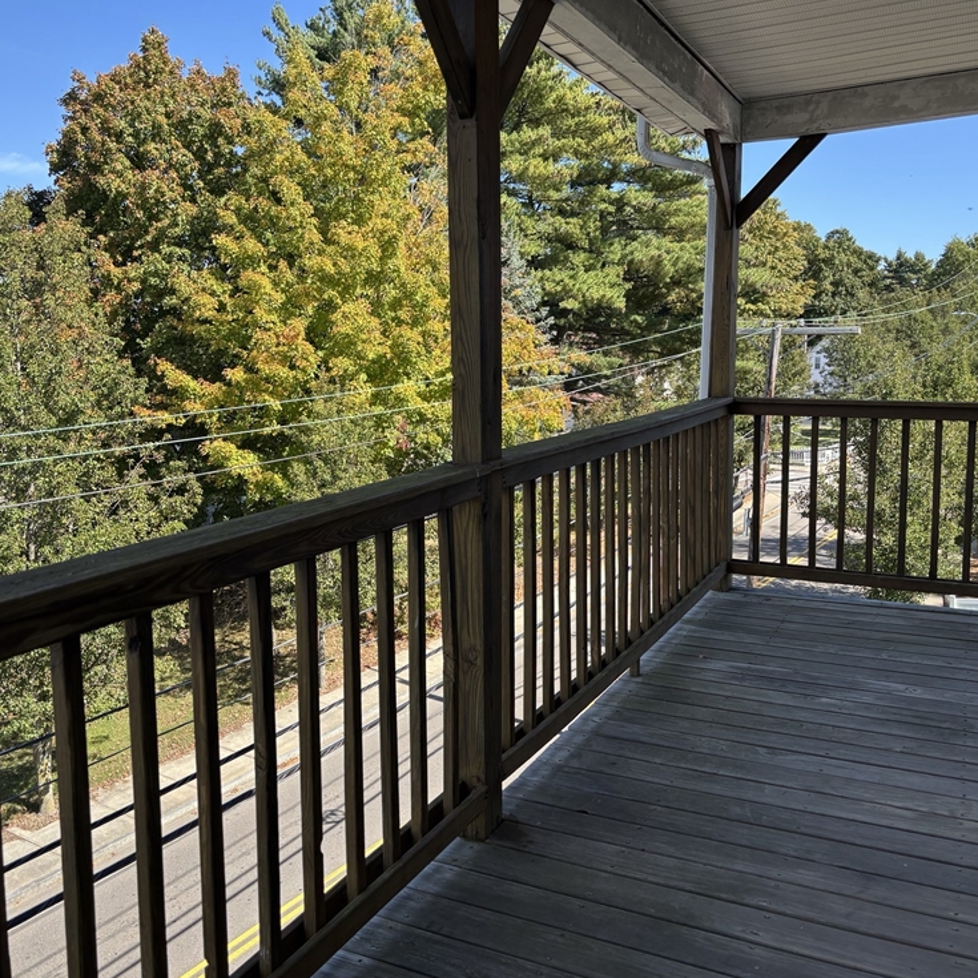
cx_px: 476
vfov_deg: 51.1
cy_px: 476
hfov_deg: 51.1
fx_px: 1023
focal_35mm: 32
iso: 50
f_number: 1.6
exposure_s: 1/1068
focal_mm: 5.96
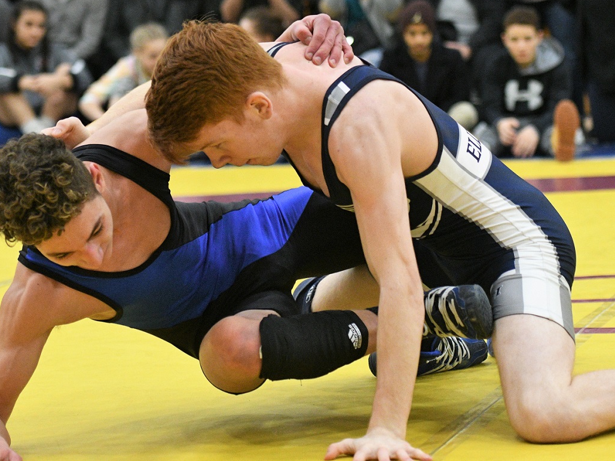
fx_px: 2025
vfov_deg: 13.0
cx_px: 286
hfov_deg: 17.3
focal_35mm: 114
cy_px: 230
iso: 5000
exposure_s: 1/800
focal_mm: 70
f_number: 2.8
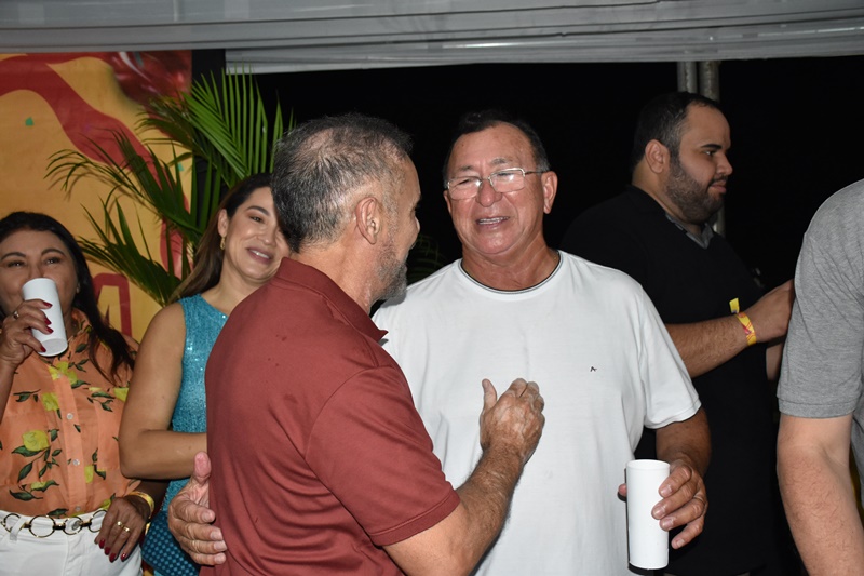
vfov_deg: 34.2
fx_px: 936
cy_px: 288
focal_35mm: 39
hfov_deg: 49.6
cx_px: 432
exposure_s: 1/160
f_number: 4.5
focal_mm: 26
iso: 2000
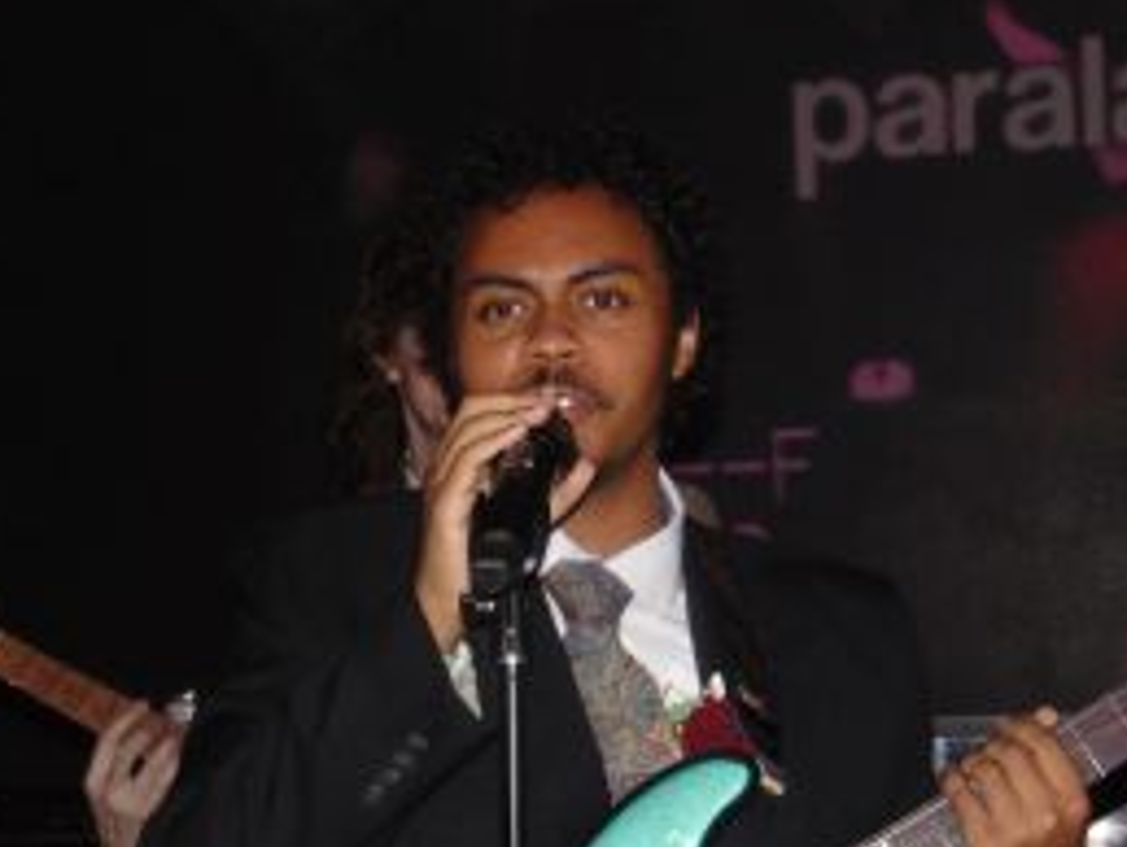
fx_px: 3031
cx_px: 673
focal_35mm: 93
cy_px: 611
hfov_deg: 21.0
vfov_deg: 15.9
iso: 200
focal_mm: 10.8
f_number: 3.6
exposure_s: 1/60
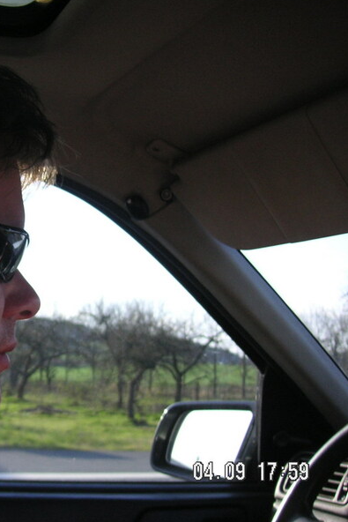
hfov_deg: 24.9
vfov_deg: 38.2
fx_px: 754
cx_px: 5
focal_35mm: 52
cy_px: 258
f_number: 2.8
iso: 50
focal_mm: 6.1
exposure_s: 1/350
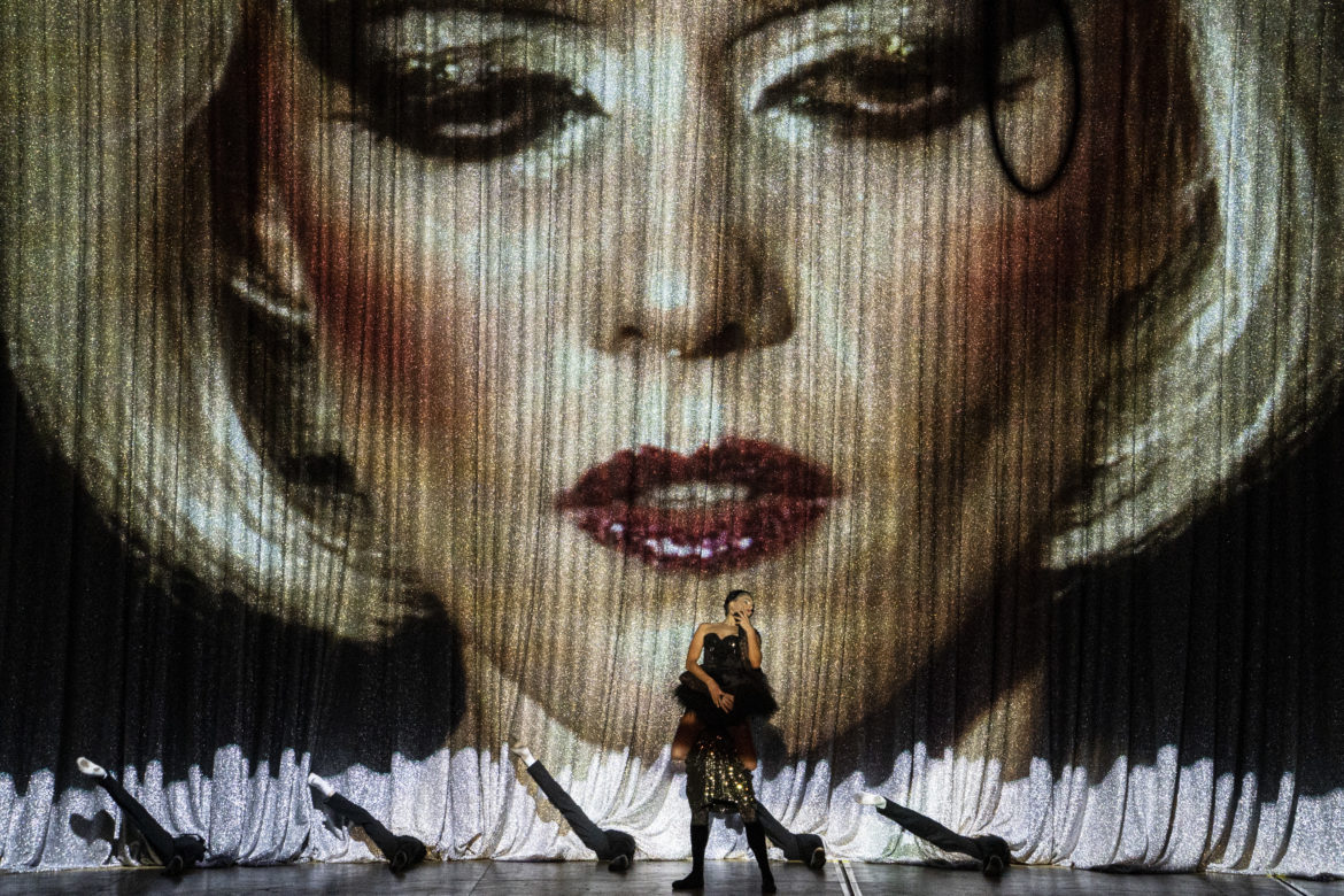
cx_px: 672
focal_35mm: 105
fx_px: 3920
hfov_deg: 19.5
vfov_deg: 13.0
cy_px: 448
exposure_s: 1/60
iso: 2500
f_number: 4.5
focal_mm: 70
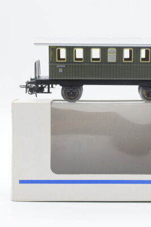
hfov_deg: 17.0
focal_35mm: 80
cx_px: 116
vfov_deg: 25.4
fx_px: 502
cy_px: 113
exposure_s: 1/125
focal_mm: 35
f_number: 8
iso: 400
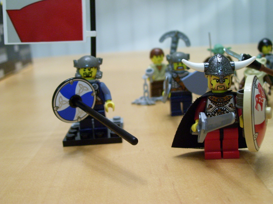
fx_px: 355
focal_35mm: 45
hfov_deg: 42.1
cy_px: 102
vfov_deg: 32.2
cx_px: 136
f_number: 3
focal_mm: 7.6
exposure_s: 1/8
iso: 160
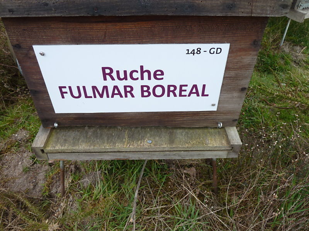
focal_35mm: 27
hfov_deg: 65.3
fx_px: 241
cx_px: 154
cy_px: 116
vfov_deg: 51.4
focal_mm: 4.4
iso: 80
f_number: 4
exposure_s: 1/125
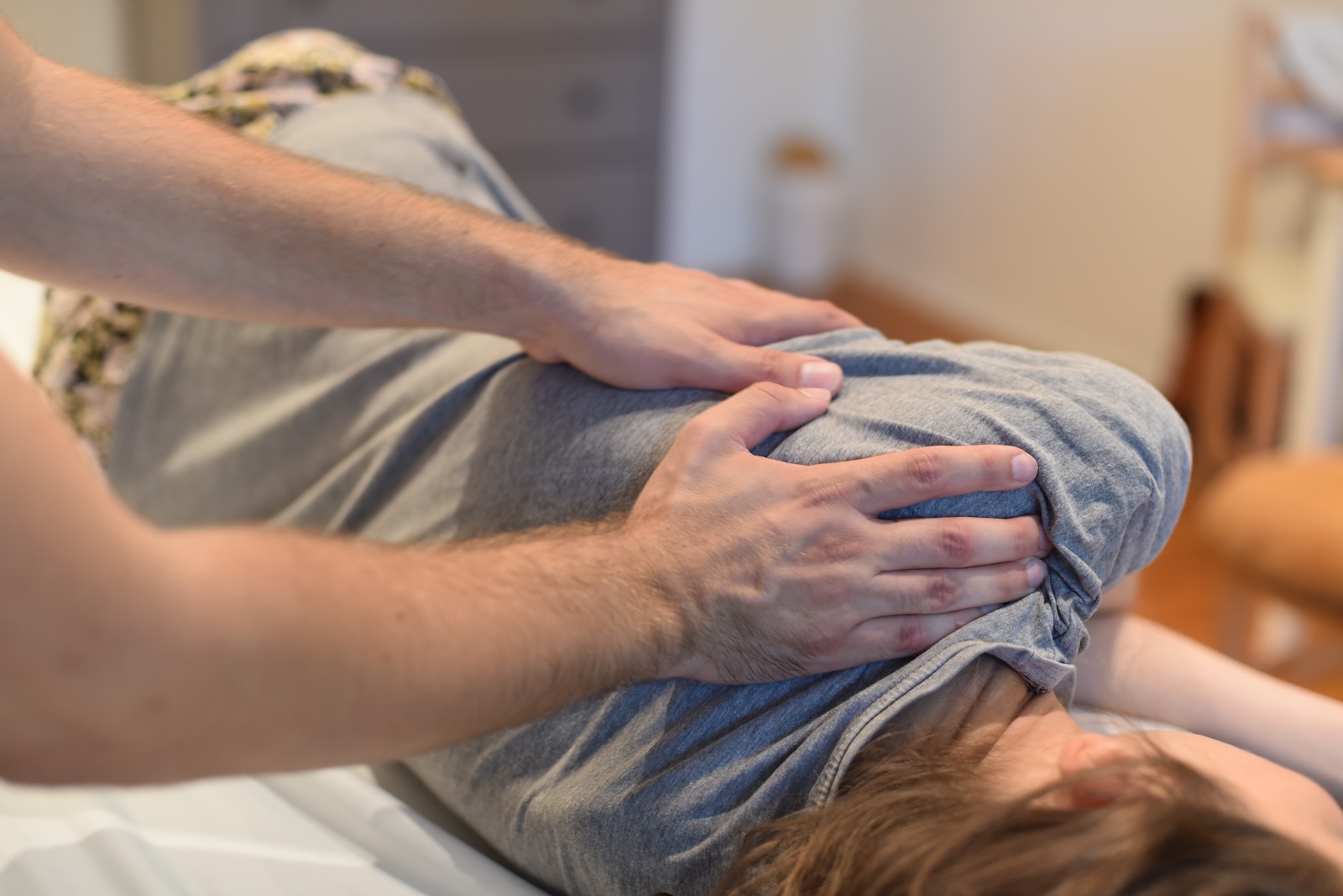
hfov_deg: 39.6
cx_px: 672
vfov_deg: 27.0
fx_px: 1866
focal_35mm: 50
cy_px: 448
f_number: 2.2
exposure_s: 1/60
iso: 800
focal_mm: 50
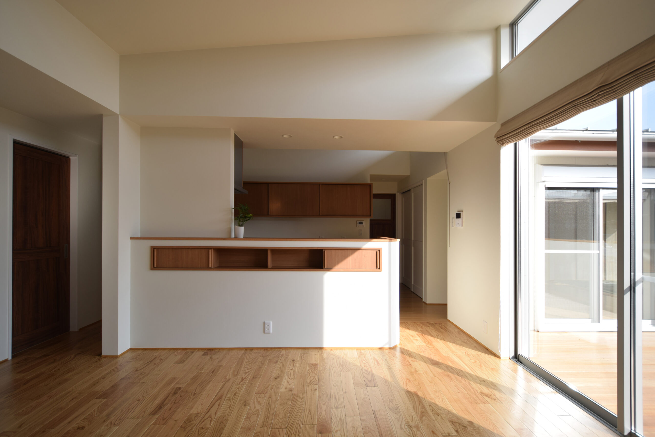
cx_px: 328
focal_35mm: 15
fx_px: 273
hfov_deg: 100.4
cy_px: 218
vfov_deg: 77.3
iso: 100
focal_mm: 10
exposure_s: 1/200
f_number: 3.5
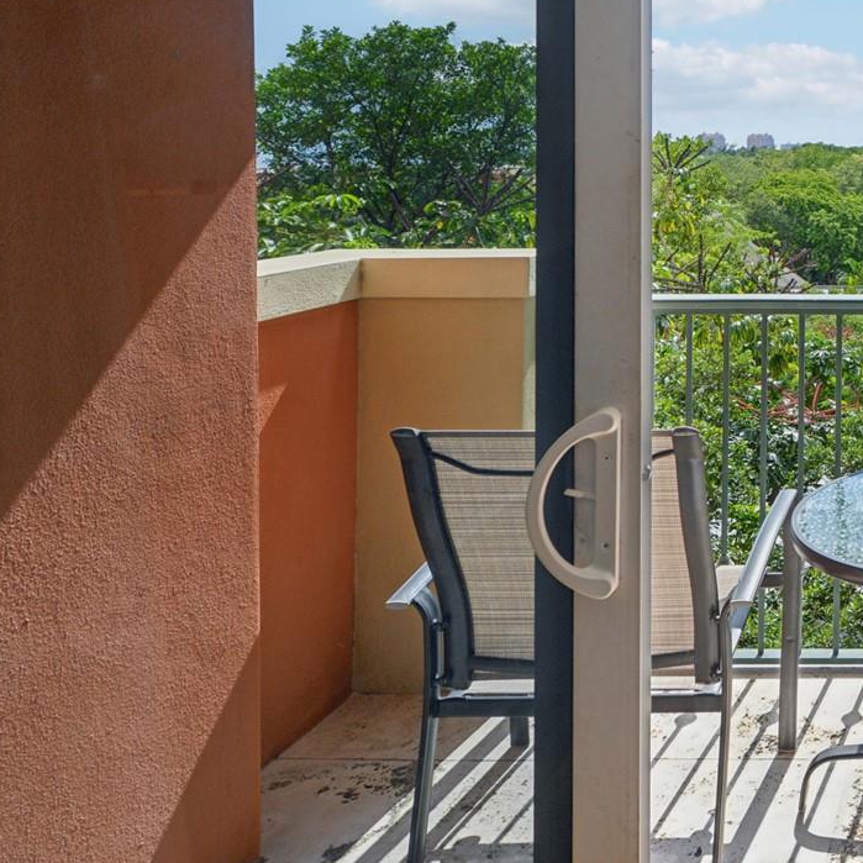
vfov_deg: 47.0
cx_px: 995
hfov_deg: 38.8
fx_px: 931
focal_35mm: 33
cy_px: 170
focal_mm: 16
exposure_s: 1/200
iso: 200
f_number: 8
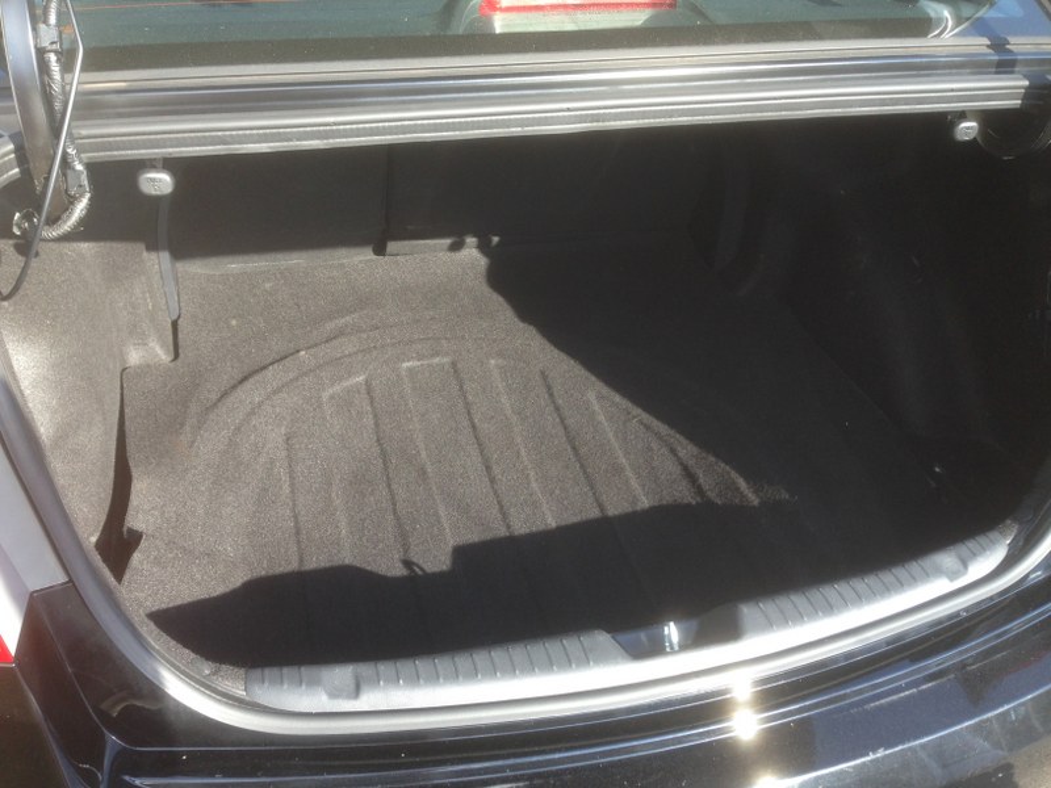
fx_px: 1002
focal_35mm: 33
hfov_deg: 55.4
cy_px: 394
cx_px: 526
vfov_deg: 42.9
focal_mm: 4.12
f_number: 2.4
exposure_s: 1/145
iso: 50
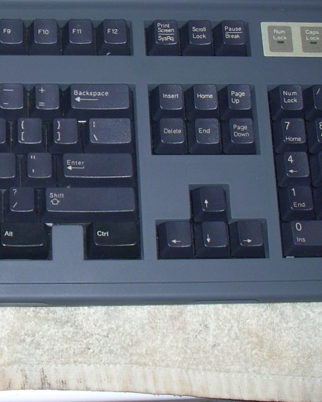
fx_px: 1036
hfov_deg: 17.2
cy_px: 123
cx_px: -4
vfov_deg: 21.9
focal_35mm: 87
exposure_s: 1/60
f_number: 2.8
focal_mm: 6.2
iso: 64
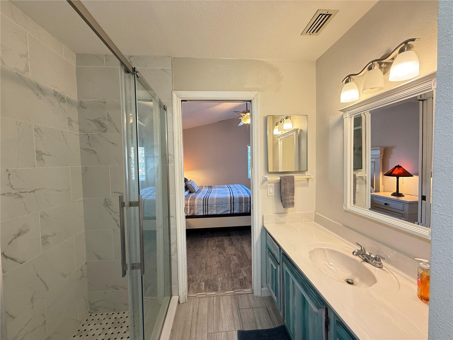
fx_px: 183
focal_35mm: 14
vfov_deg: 85.7
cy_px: 170
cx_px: 226
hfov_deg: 102.1
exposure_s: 1/60
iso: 250
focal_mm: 2.22
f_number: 2.2
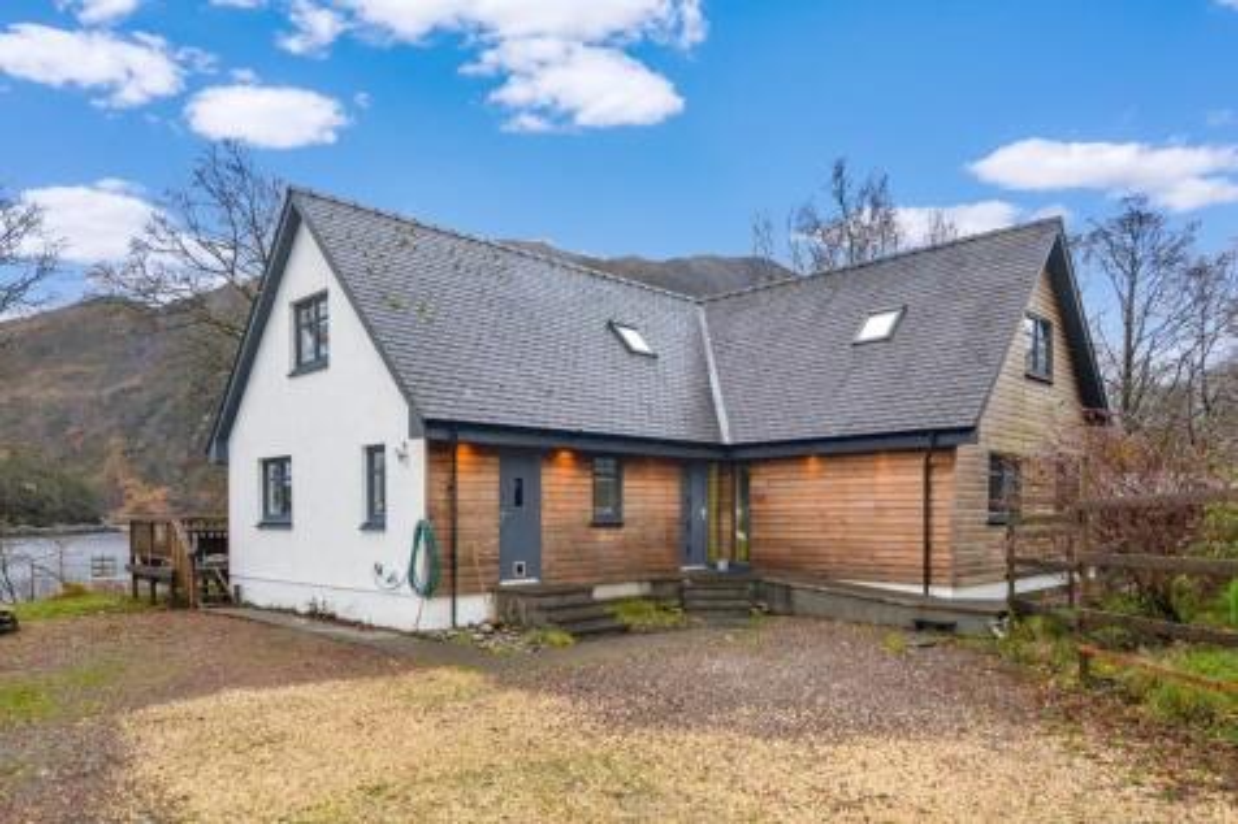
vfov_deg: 56.1
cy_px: 412
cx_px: 619
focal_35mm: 22
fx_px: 773
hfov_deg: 77.3
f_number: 11
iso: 3200
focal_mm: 15
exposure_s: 1/250
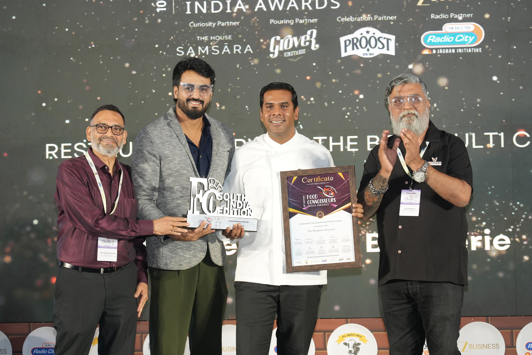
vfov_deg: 13.7
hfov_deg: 20.4
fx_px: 1478
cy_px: 178
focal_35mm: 100
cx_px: 266
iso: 2000
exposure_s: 1/160
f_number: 5
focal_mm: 100
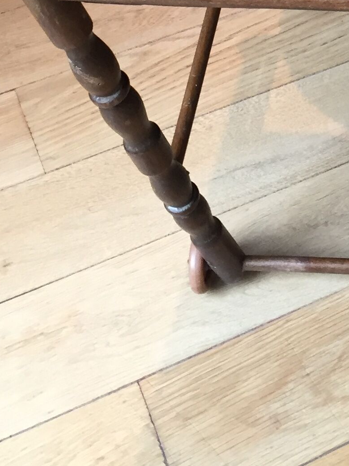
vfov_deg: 19.6
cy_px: -162
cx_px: 391
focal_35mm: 91
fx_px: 1223
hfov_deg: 15.8
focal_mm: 4.15
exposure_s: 1/33
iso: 50
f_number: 2.2
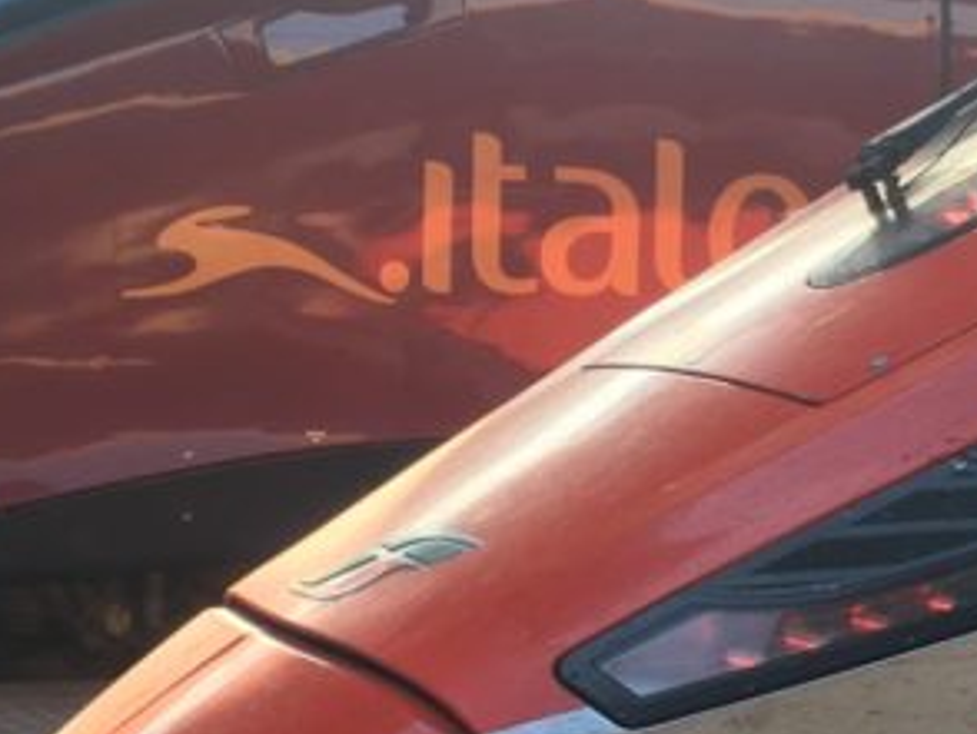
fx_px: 2853
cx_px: 648
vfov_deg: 14.6
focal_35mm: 101
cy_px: 551
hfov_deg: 19.4
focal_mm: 4.15
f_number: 2.2
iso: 25
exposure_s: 1/100
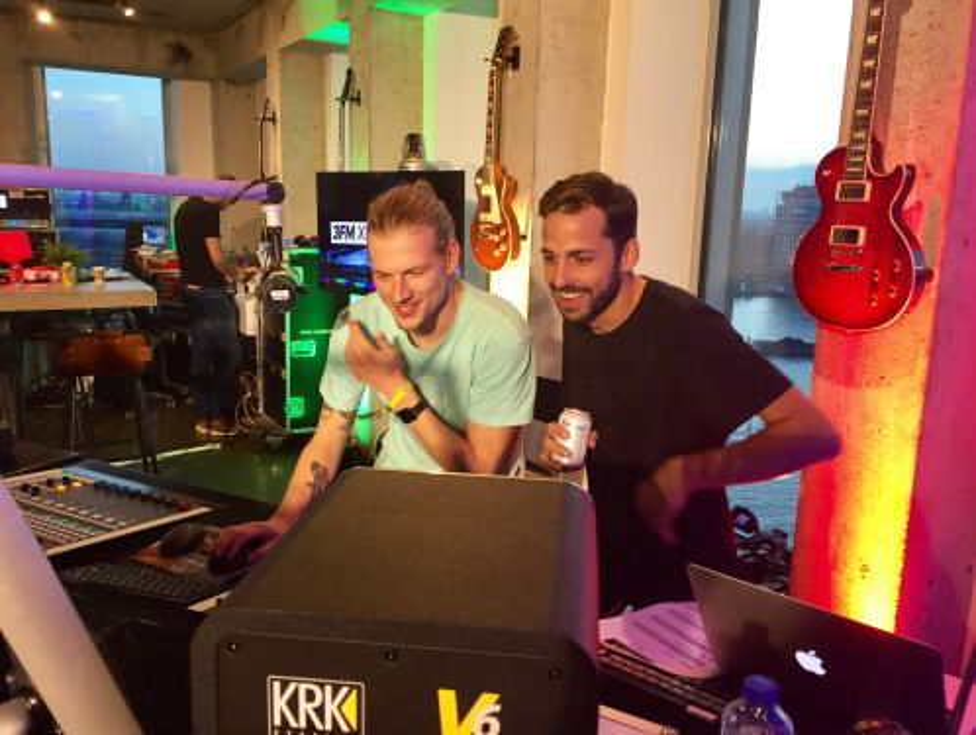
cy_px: 368
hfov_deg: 61.6
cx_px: 488
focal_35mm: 29
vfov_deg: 48.3
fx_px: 819
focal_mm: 4.15
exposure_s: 1/33
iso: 160
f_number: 2.2
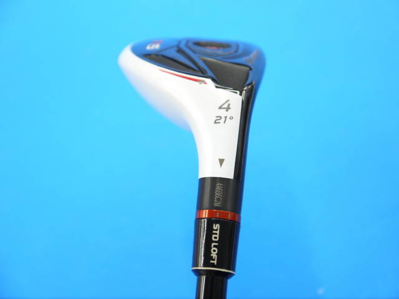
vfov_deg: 21.6
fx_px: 784
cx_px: 200
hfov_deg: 28.6
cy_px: 150
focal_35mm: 68
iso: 500
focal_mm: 34
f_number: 5.2
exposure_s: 1/80
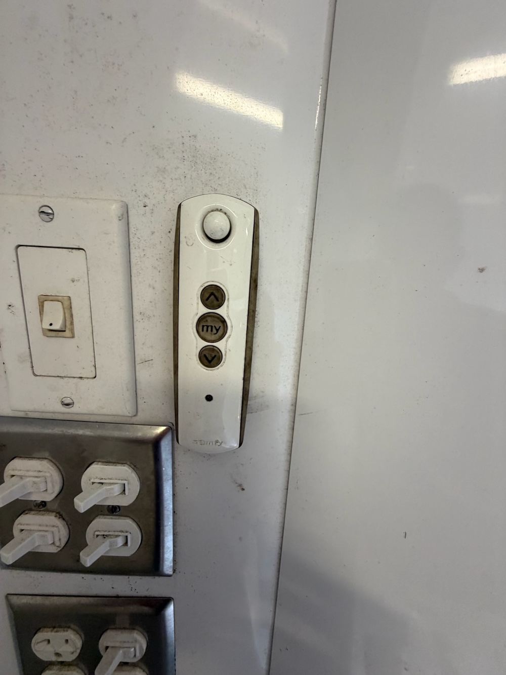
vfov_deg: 102.1
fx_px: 273
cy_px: 338
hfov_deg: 85.7
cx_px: 253
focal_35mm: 14
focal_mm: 2.22
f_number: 2.2
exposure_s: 1/120
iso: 160
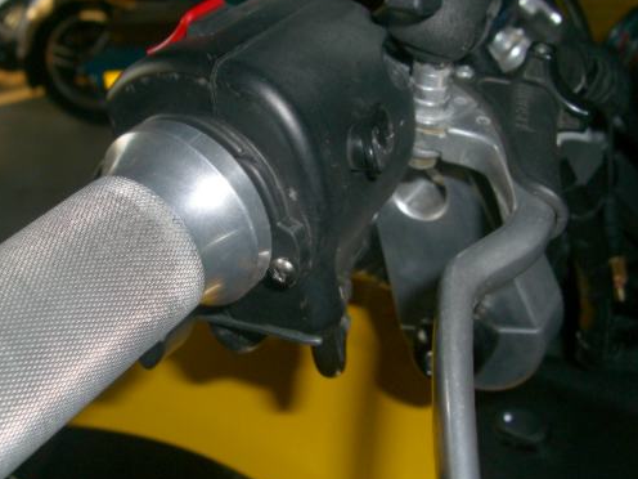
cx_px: 300
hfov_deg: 38.9
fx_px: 903
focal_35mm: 49
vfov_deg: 29.7
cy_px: 247
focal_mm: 7.9
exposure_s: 1/60
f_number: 5.6
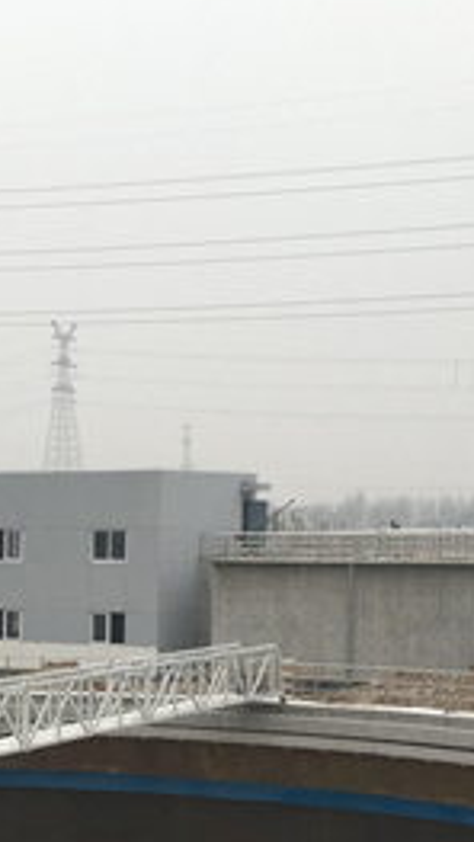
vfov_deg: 24.5
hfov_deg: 13.9
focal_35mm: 84
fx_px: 1876
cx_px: -135
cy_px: 764
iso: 32
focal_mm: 4.15
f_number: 2.2
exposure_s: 1/100
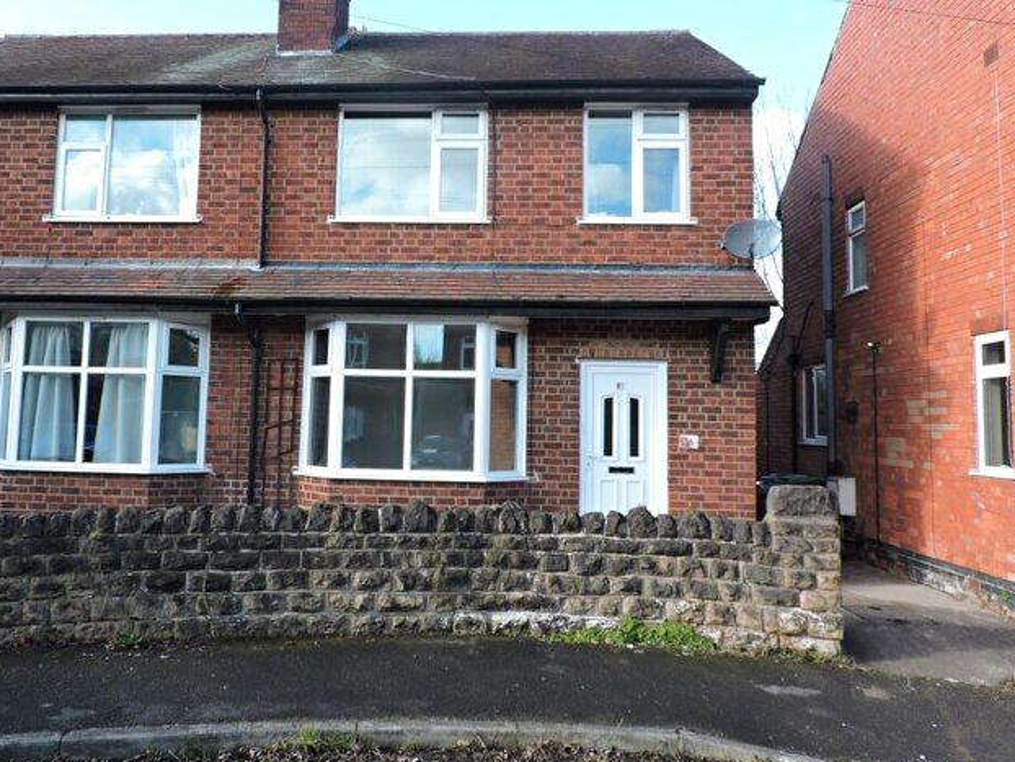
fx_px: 792
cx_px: 462
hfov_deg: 65.2
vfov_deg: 51.3
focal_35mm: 27
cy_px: 350
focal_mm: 4.3
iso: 100
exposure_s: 1/200
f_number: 3
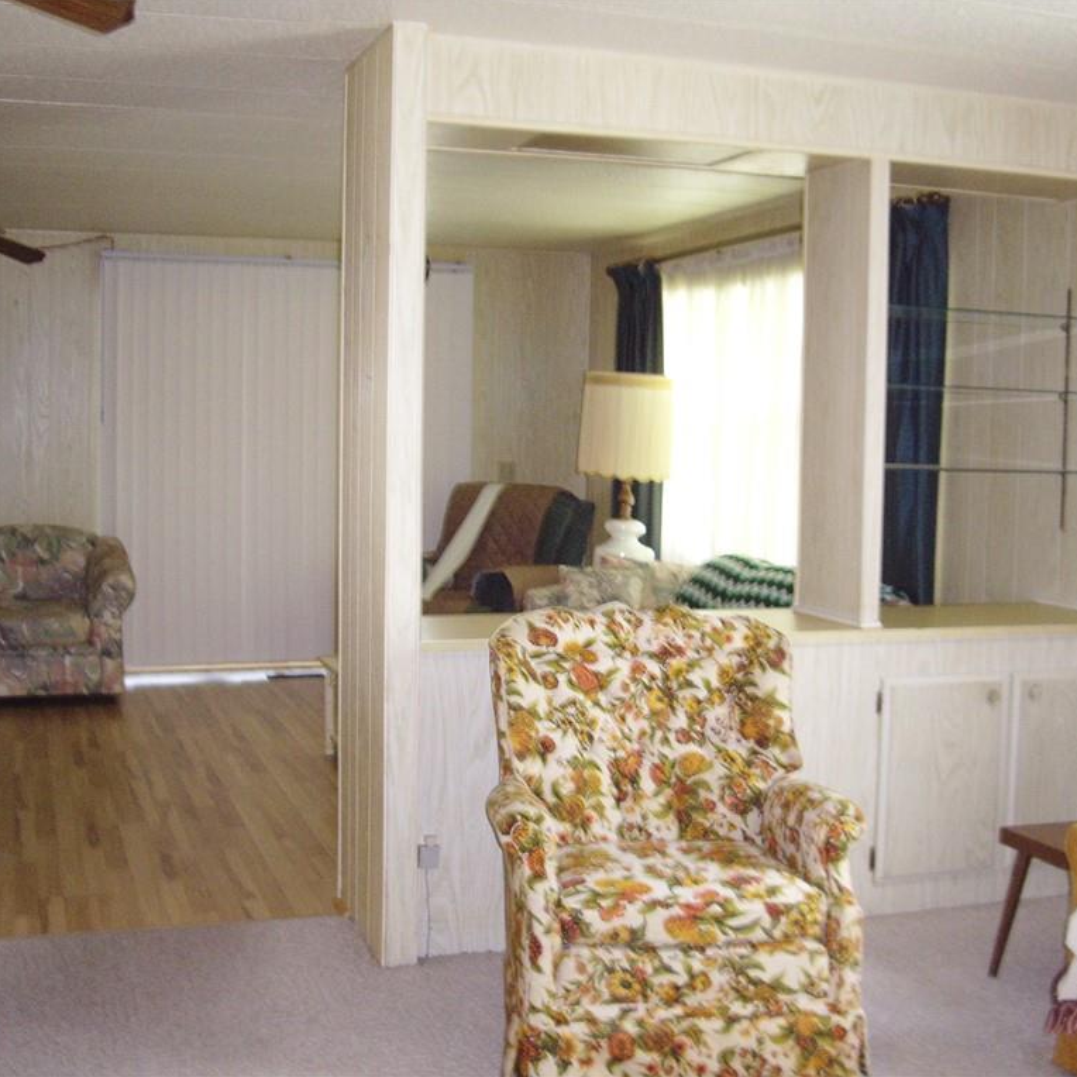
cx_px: 602
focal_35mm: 45
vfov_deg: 37.6
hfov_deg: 37.5
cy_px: 537
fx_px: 1584
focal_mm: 7.9
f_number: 2.8
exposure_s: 1/40
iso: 200
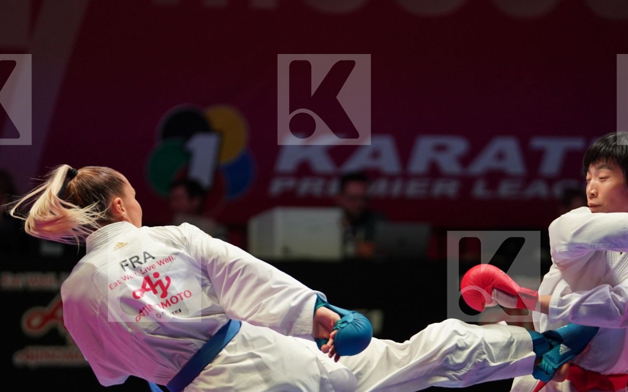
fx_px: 3902
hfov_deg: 9.2
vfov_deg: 5.8
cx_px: 324
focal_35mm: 228
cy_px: 276
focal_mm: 156
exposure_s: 1/1000
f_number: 2.8
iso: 1600
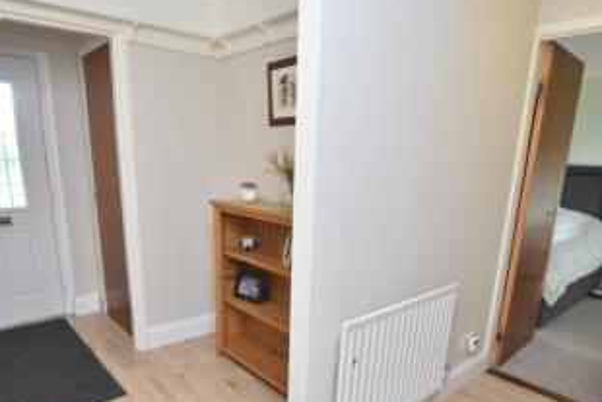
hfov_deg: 76.0
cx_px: 289
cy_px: 267
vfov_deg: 54.1
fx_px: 385
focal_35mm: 23
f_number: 3.5
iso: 220
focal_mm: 10
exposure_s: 1/15
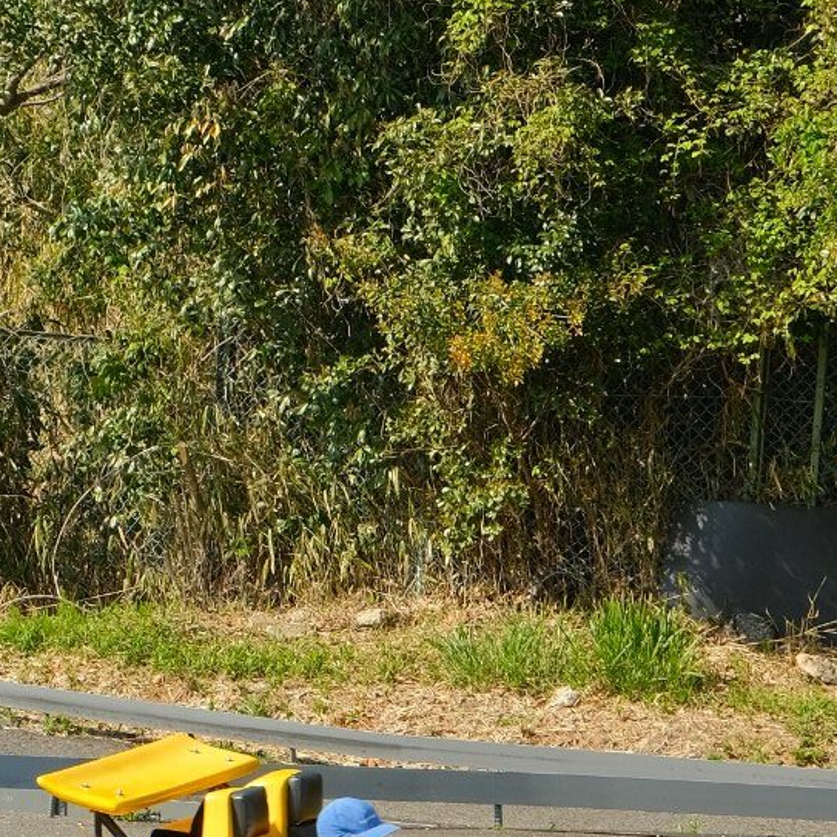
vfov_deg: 8.0
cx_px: -18
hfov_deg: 8.0
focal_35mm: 219
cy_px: 200
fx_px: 5991
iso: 400
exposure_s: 1/320
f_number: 8
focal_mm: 46.6
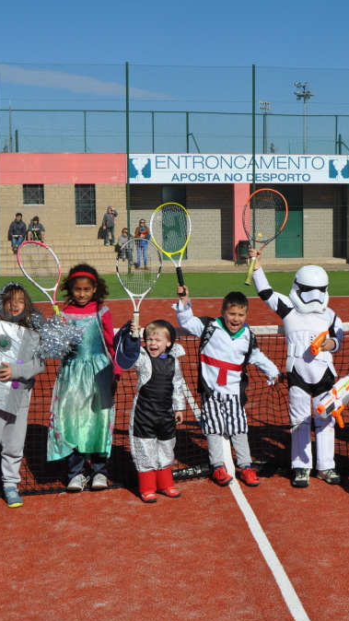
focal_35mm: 62
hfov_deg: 19.2
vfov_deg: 33.8
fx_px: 1020
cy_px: 312
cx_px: 274
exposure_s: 1/2000
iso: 400
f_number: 8
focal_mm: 26
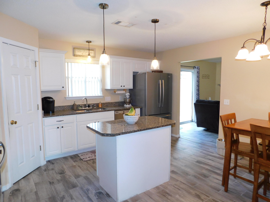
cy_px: 101
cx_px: 135
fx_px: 179
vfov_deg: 58.9
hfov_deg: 73.9
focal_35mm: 23
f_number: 3
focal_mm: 4
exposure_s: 1/30
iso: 180
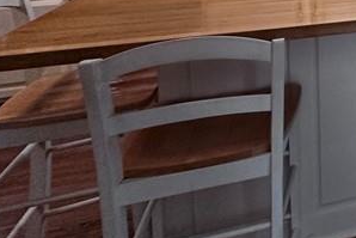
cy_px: -102
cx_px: 561
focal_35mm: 50
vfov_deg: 22.8
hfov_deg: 26.1
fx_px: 495
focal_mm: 2.22
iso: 320
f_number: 2.2
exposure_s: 1/60
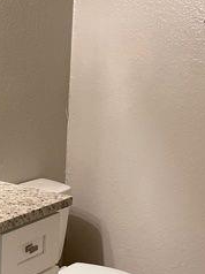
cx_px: -47
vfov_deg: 27.7
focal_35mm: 70
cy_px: 167
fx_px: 554
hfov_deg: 19.6
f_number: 1.6
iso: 320
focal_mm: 5.1
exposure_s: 1/60
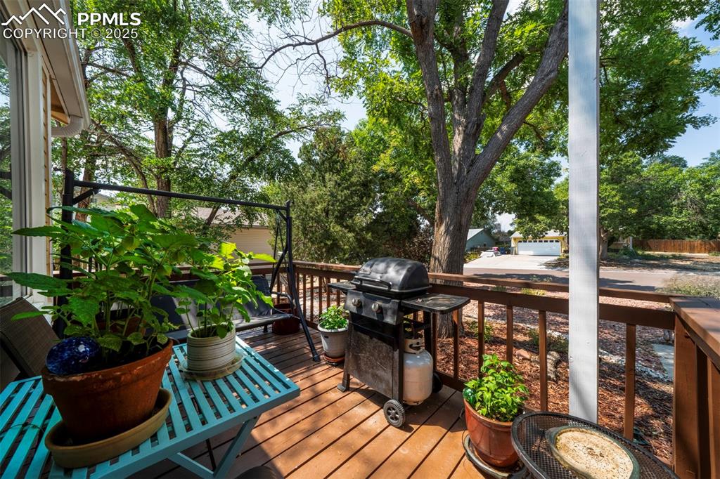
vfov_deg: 90.0
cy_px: 240
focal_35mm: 12
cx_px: 360
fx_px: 240
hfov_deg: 112.6
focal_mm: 12
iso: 100
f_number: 16
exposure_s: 1/25
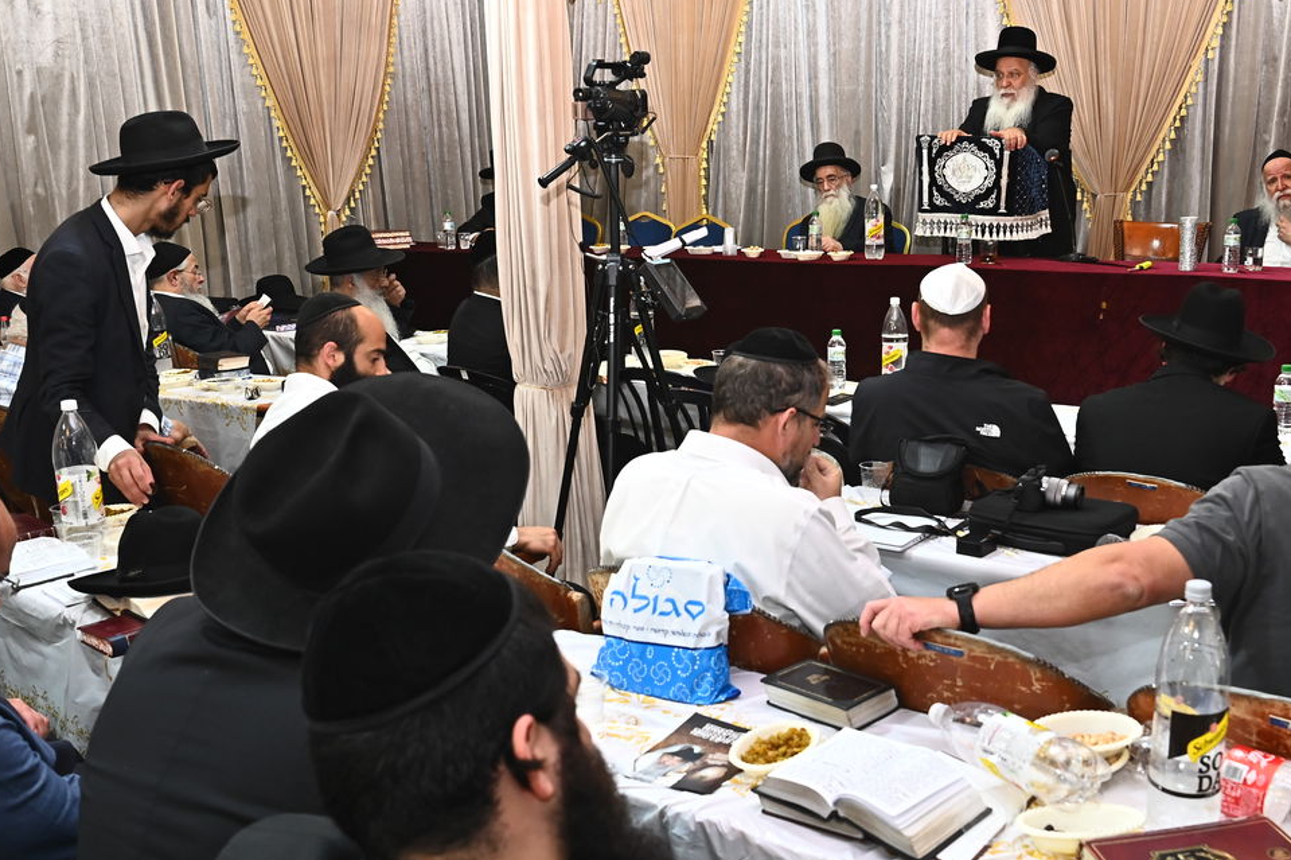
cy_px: 472
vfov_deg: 37.8
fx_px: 1254
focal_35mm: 35
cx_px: 818
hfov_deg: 53.8
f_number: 7.1
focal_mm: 24
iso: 1250
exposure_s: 1/160
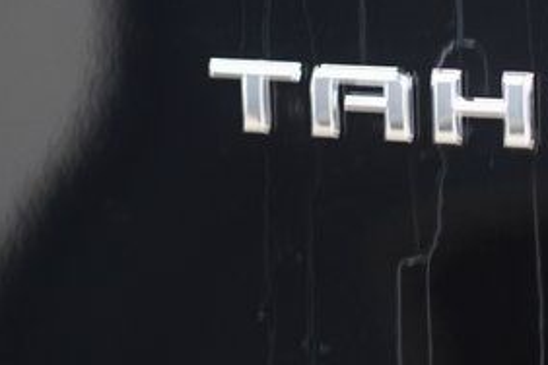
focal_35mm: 238
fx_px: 3623
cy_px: 127
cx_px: 496
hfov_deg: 8.6
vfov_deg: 5.8
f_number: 2.8
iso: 1600
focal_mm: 70
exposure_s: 1/25
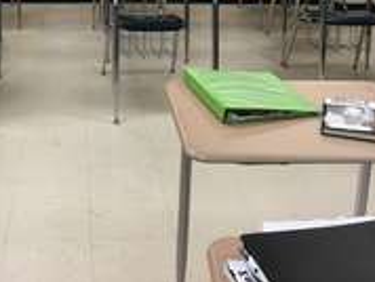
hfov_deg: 29.2
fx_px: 705
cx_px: 78
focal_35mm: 65
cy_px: -29
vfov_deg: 21.5
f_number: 2.2
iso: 40
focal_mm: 4.15
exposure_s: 1/30
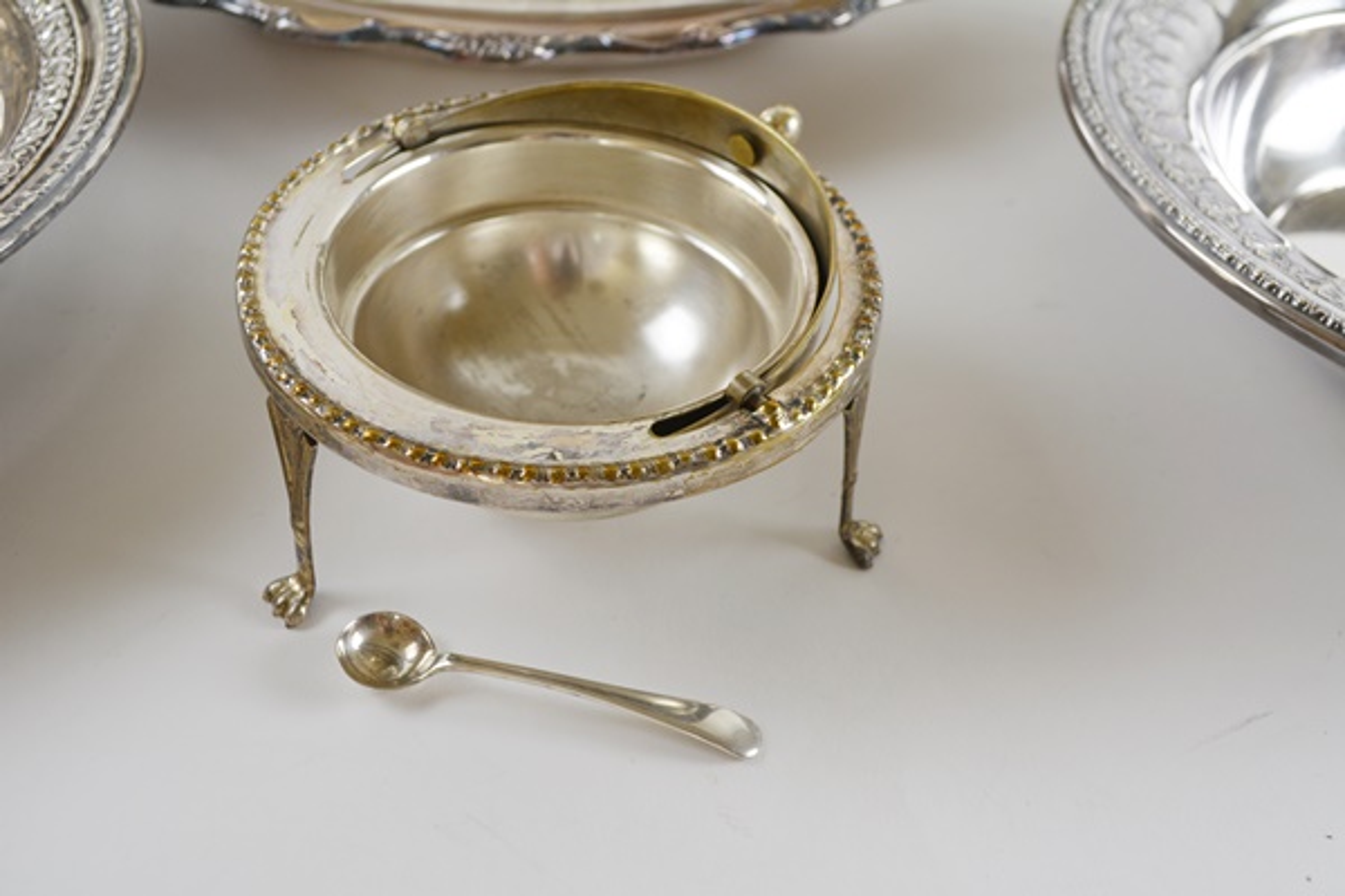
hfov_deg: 53.1
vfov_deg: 36.9
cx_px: 672
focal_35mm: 36
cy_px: 448
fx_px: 1345
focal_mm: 24
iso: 220
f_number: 5.6
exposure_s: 1/125
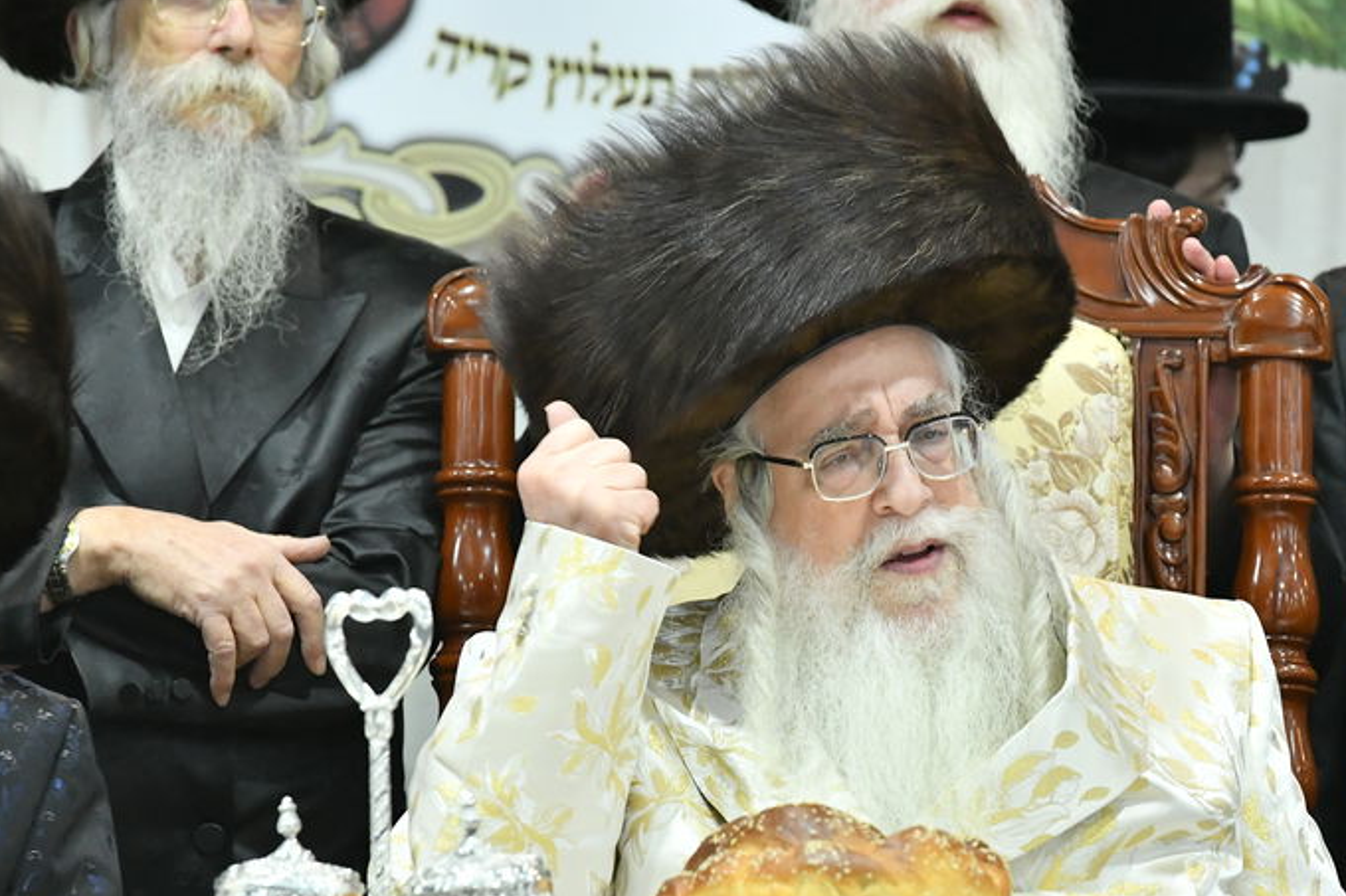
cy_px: 559
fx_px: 15400
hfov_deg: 5.0
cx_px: 800
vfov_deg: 3.3
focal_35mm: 412
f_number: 6.3
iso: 2500
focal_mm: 200
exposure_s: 1/125
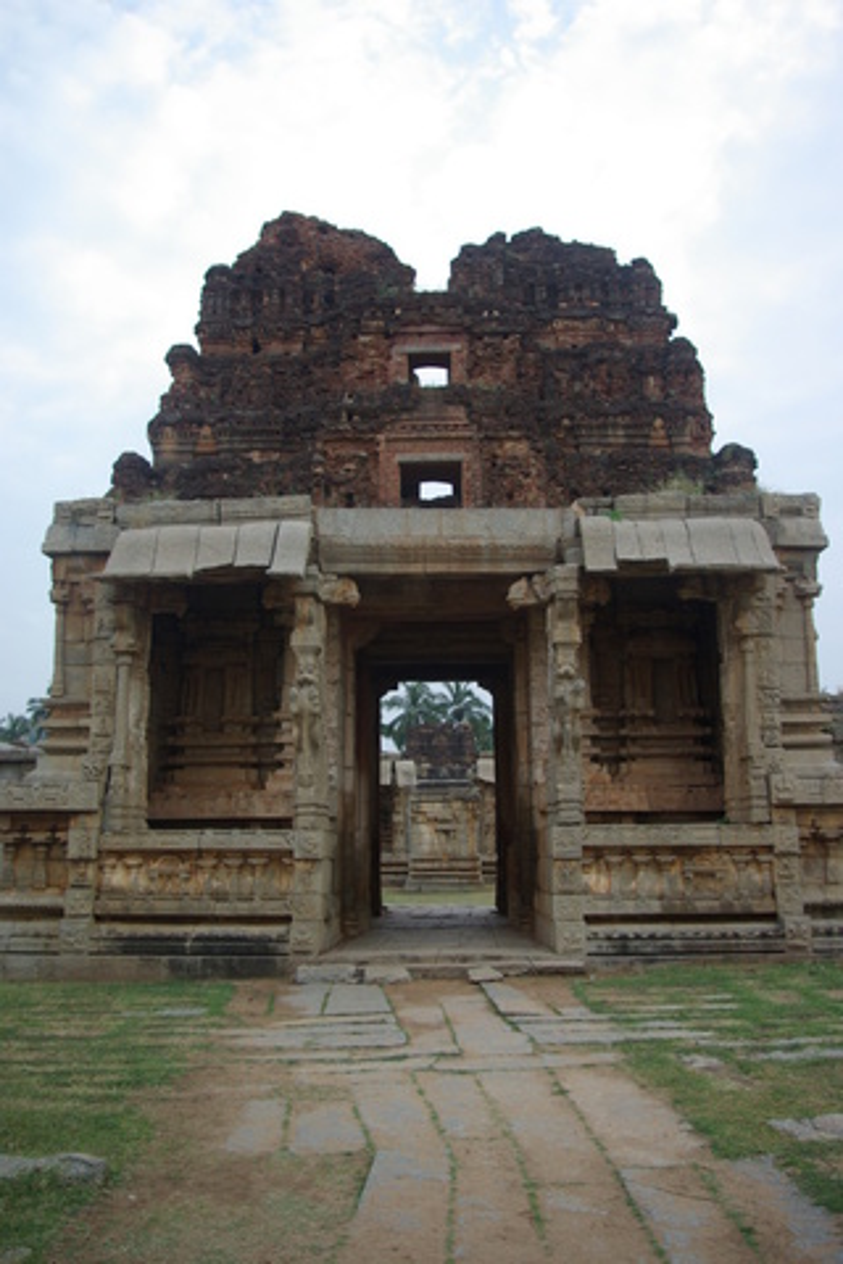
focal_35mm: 32
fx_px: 1106
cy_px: 632
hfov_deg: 41.7
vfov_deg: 59.5
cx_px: 422
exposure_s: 1/60
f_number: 4.5
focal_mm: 21
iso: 100
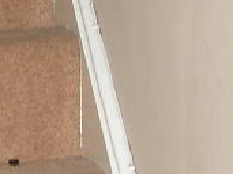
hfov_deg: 10.4
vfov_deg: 8.2
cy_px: 137
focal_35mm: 180
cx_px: -170
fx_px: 1211
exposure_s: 1/60
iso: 100
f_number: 2.8
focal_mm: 10
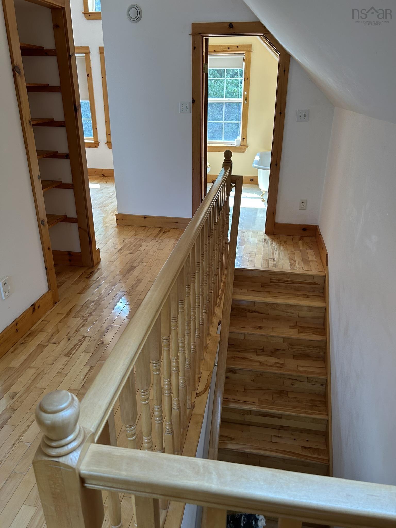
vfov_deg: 67.3
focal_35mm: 26
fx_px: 397
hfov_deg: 53.1
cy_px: 264
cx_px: 198
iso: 64
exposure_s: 1/120
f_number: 1.5
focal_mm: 5.7
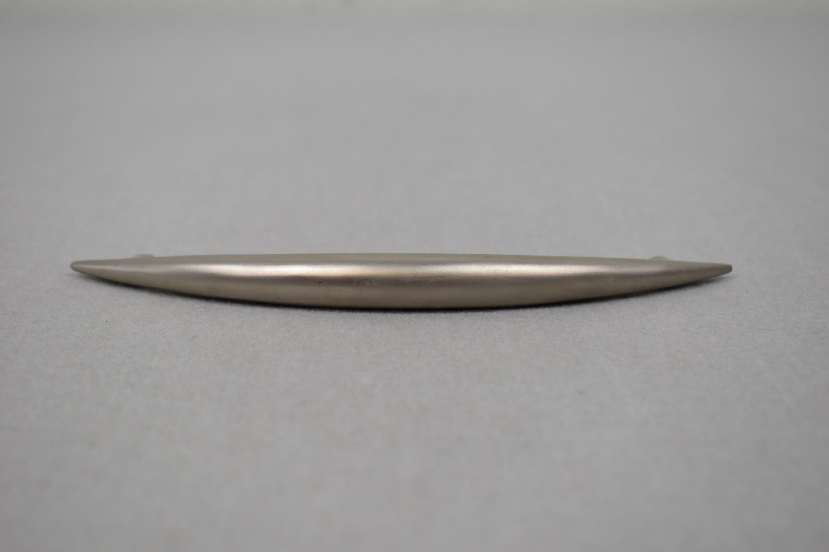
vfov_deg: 23.8
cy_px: 276
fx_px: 1313
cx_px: 414
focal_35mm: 57
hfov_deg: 35.1
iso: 360
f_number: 5.6
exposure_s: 1/125
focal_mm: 38
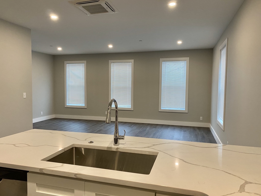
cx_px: 130
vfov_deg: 53.1
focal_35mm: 26
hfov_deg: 67.3
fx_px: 196
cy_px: 98
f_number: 1.8
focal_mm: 4.25
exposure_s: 1/60
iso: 160
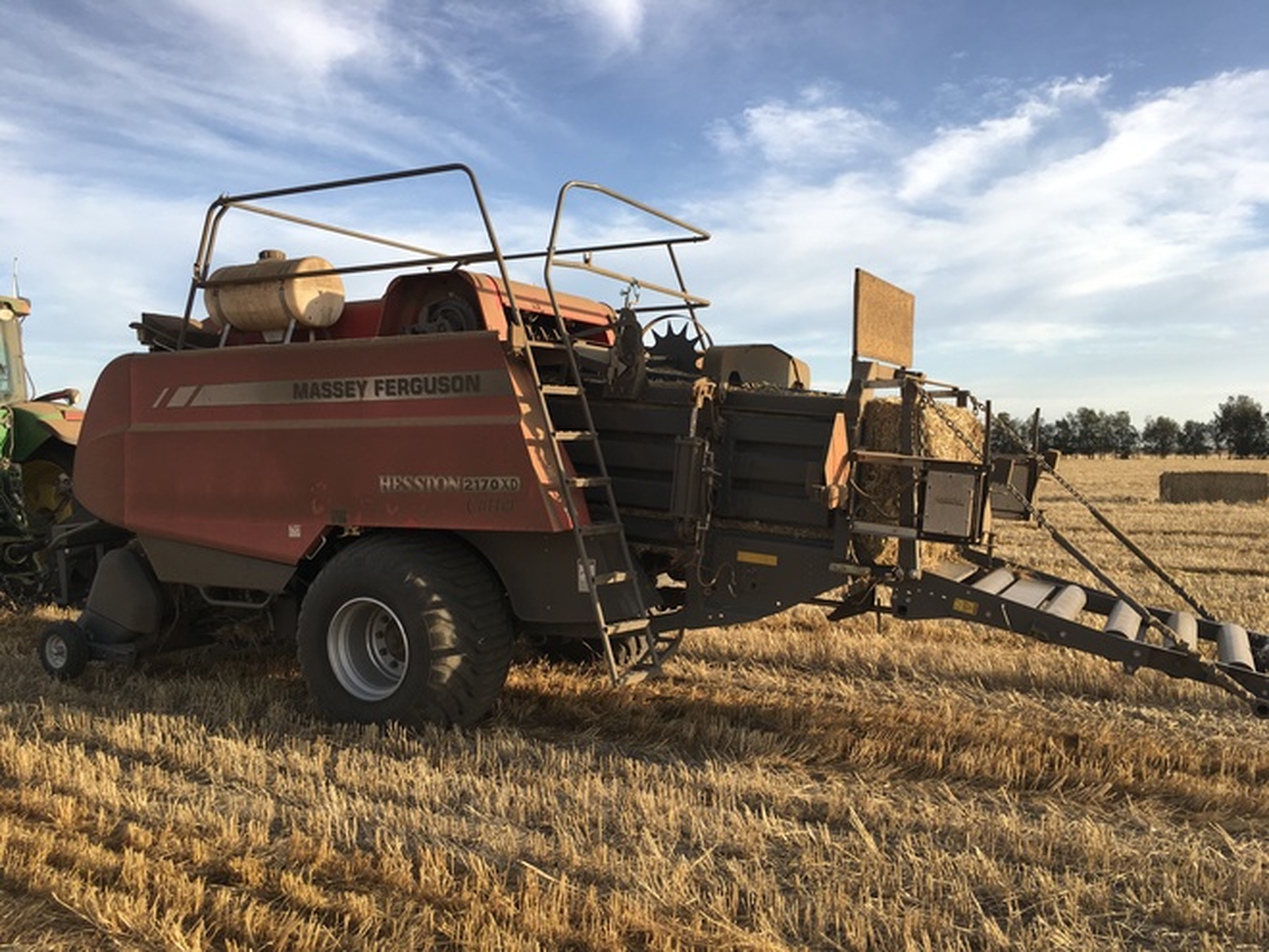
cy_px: 476
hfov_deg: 61.7
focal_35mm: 29
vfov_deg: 48.2
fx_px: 1063
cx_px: 634
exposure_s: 1/712
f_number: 2.2
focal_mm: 4.15
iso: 25
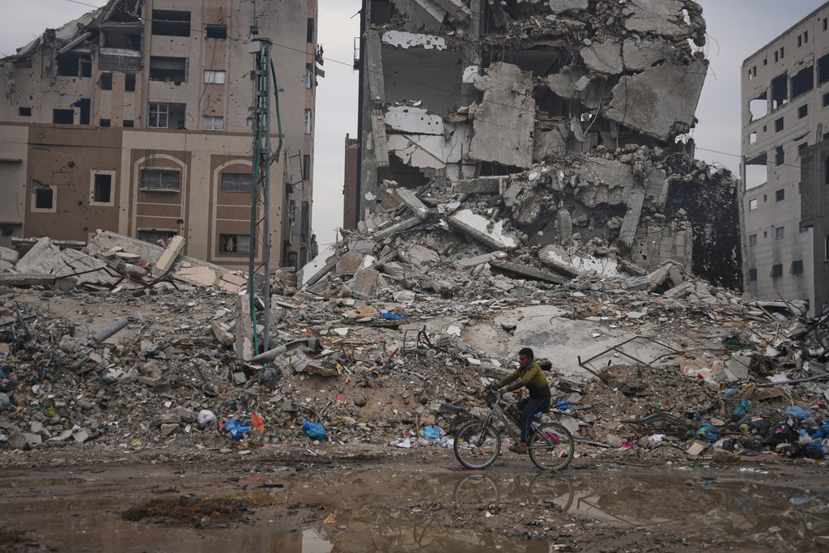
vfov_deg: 34.2
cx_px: 414
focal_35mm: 39
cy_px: 276
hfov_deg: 49.5
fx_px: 898
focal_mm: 39
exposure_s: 1/800
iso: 160
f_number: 2.8
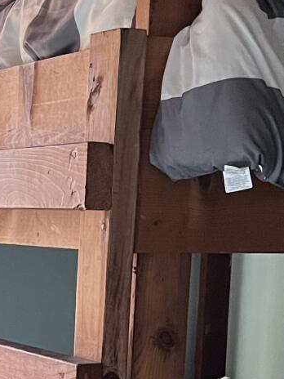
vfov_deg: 17.0
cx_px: -38
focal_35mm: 112
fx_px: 1225
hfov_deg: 12.9
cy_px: 420
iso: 500
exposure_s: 1/60
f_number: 1.6
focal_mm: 5.1
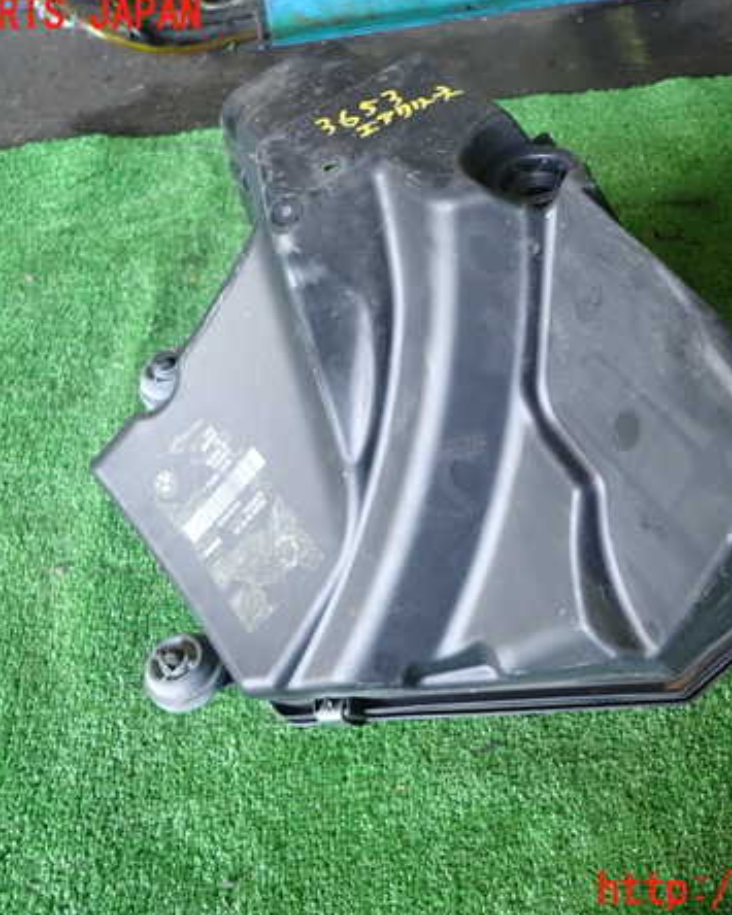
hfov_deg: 44.3
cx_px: 445
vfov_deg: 54.2
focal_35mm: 33
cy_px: 453
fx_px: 894
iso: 200
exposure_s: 1/50
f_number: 2
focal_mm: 4.5
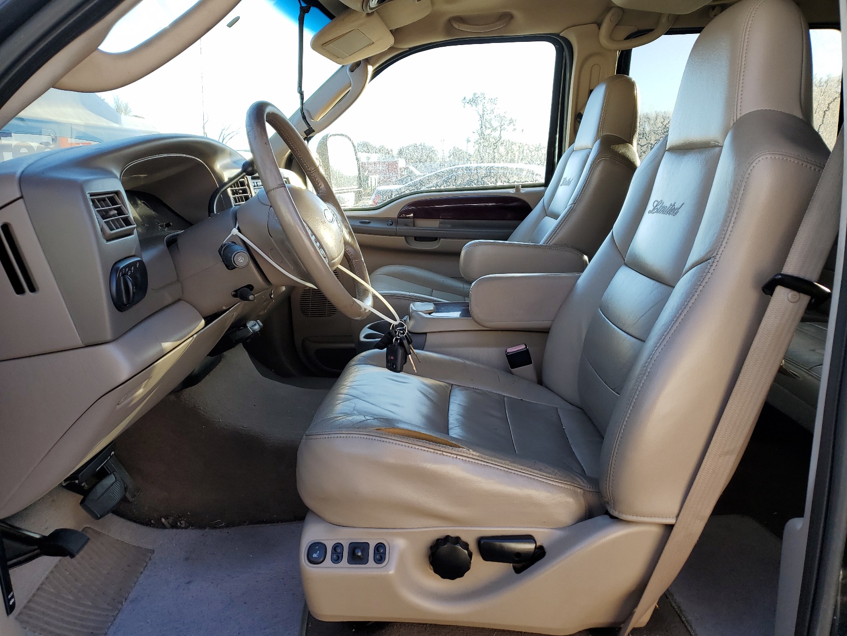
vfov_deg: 53.1
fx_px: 636
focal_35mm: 26
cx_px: 424
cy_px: 318
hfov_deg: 67.3
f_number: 1.5
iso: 50
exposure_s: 1/294
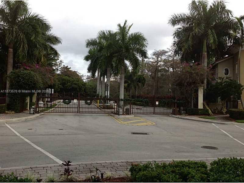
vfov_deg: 40.7
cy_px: 92
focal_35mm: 35
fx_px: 247
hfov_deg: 52.6
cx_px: 122
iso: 50
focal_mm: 4.28
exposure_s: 1/605
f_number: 2.4
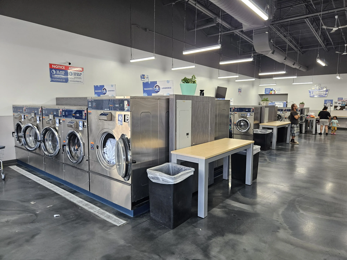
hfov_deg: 73.9
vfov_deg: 58.9
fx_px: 231
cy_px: 130
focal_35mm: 23
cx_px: 174
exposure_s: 1/120
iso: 200
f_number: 1.8
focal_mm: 5.4
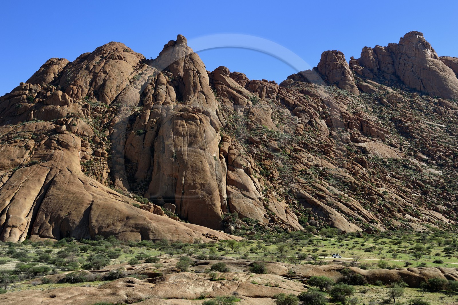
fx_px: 585
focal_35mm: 46
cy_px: 152
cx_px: 229
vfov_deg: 29.2
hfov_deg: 42.8
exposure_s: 1/250
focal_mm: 46
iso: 200
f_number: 11
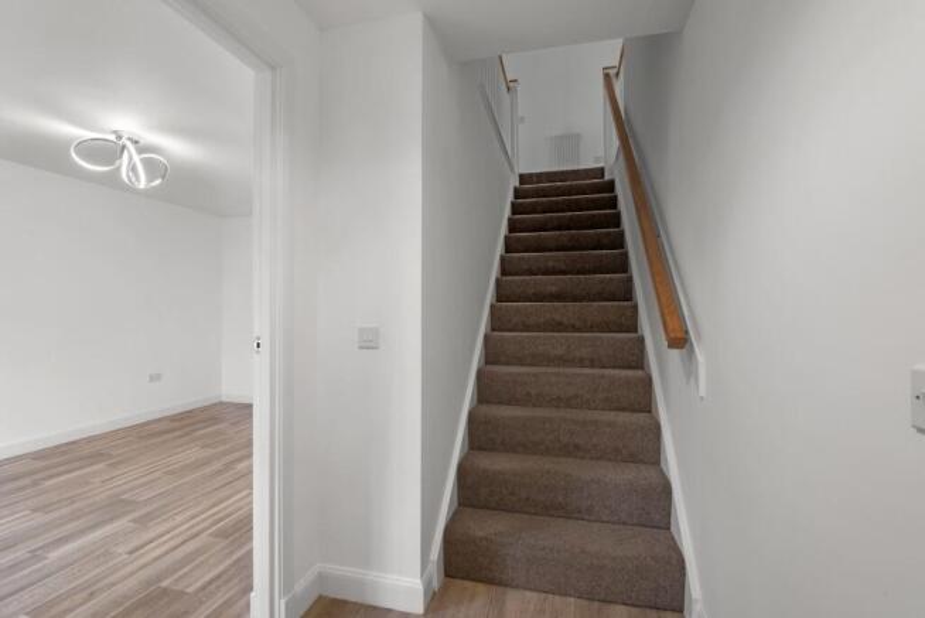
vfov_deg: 73.8
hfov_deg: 96.7
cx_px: 462
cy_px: 309
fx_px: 411
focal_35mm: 16
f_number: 9
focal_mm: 16
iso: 250
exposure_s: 1.3
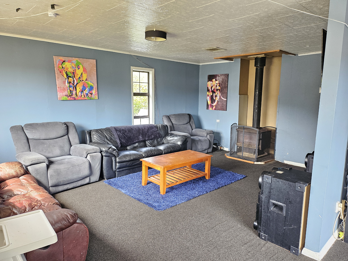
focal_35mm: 24
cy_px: 130
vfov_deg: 56.8
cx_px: 174
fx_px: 241
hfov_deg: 71.6
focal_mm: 5
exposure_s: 1/100
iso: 250
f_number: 1.8
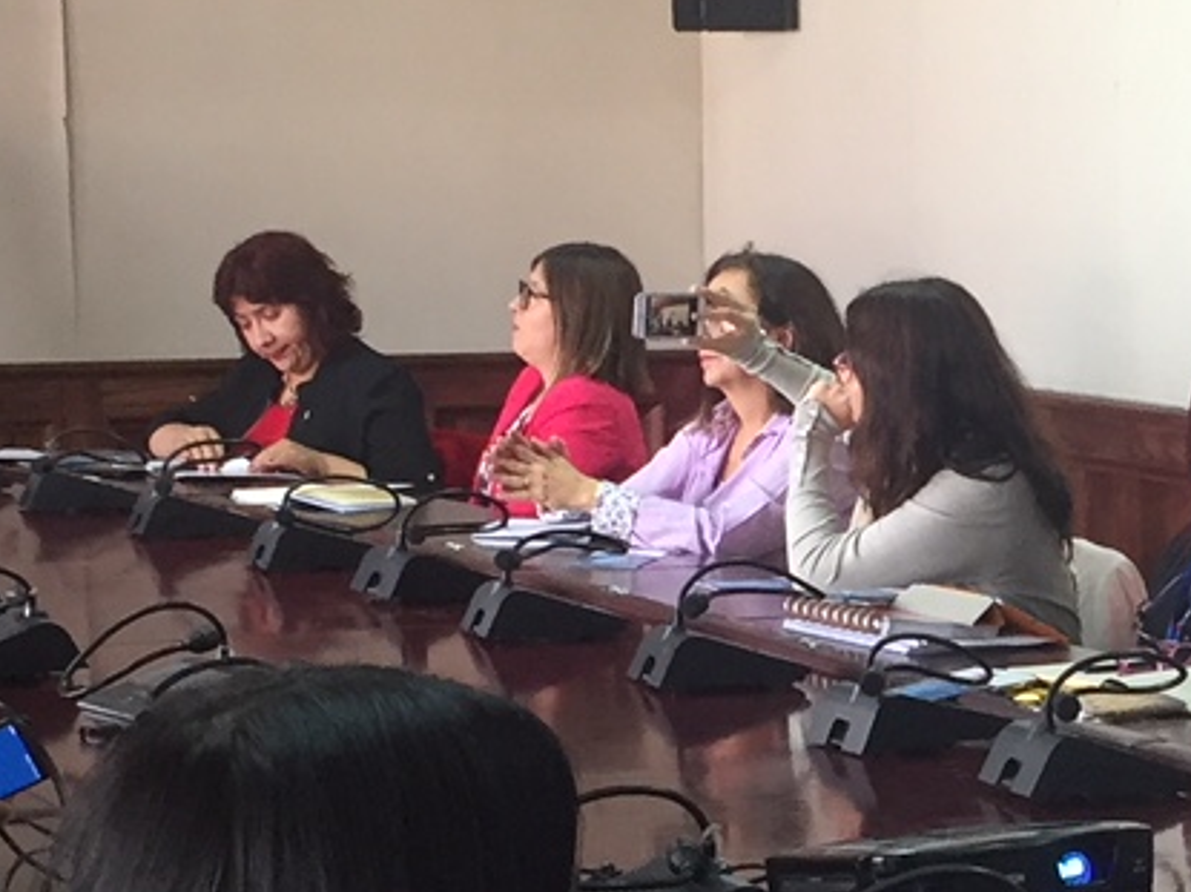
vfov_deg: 12.9
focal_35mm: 114
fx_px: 3921
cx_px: 1091
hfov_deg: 17.0
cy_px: 820
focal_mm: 4.15
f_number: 2.2
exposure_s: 1/33
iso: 50
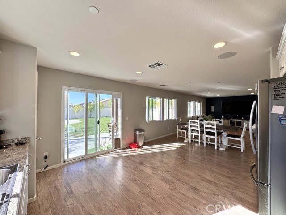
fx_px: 116
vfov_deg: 85.7
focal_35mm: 14
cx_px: 143
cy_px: 108
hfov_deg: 102.1
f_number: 2.2
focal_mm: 2.22
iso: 40
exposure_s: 1/195
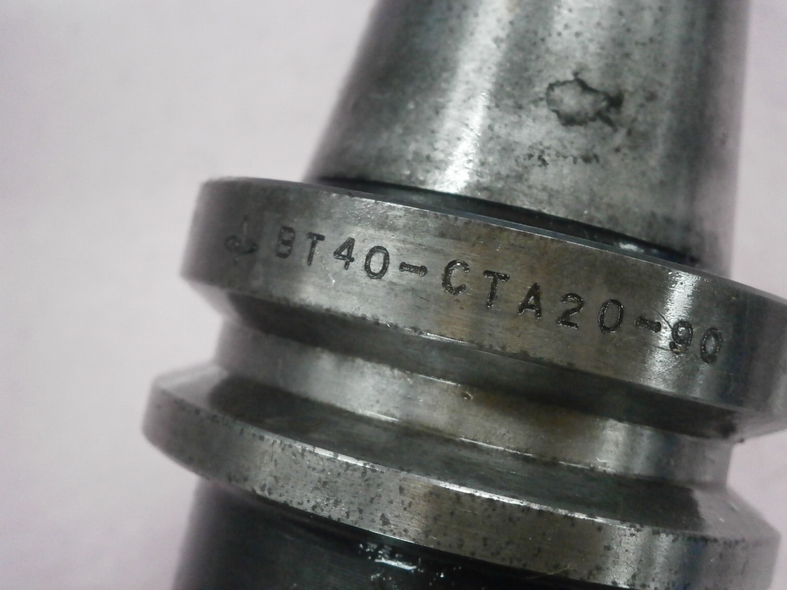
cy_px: 295
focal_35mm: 47
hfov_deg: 40.4
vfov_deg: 30.9
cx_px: 394
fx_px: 1069
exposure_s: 1/125
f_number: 3.4
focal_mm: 8.3
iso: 800
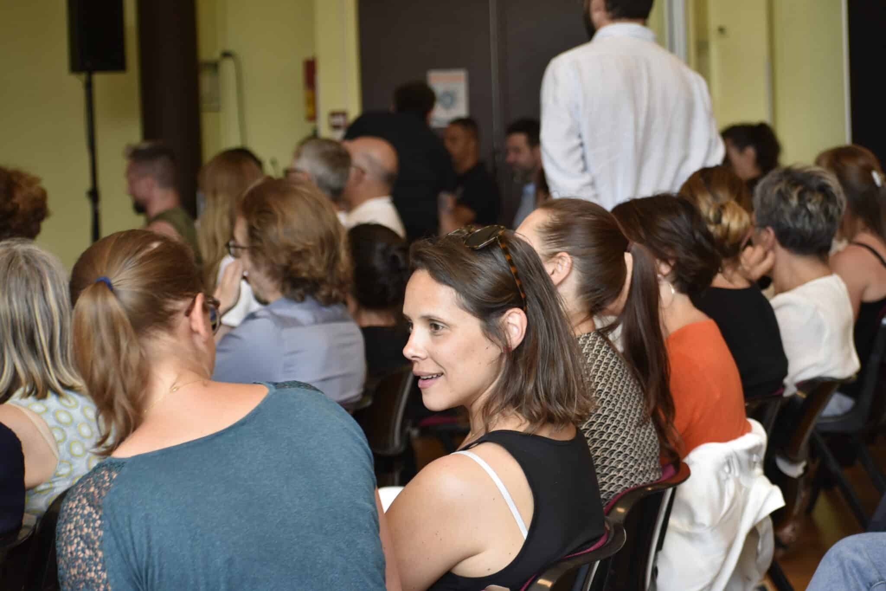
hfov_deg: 19.5
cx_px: 443
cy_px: 296
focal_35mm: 105
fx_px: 2584
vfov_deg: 13.0
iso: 400
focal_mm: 70
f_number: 5
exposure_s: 1/100
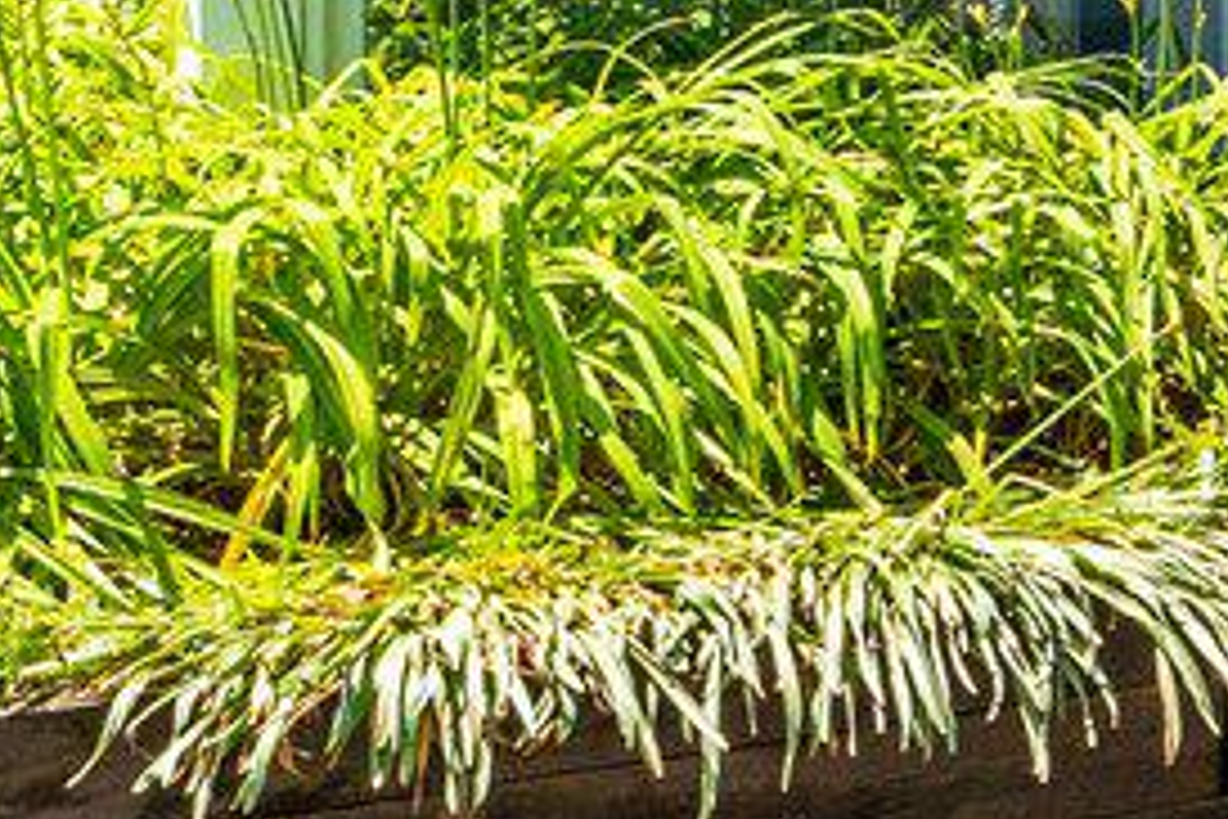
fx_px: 4170
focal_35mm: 122
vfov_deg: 10.9
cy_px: -245
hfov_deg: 10.2
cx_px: 3981
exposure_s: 1/1000
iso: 640
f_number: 8
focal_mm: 16.3
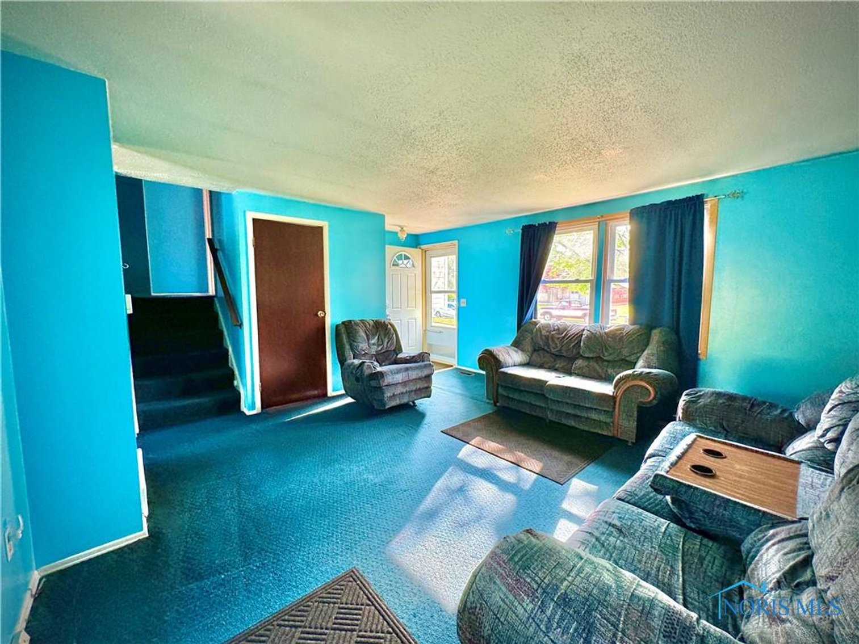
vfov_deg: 85.7
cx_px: 430
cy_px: 322
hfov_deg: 102.1
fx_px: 347
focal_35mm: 14
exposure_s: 1/99
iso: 250
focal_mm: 2.22
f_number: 2.2
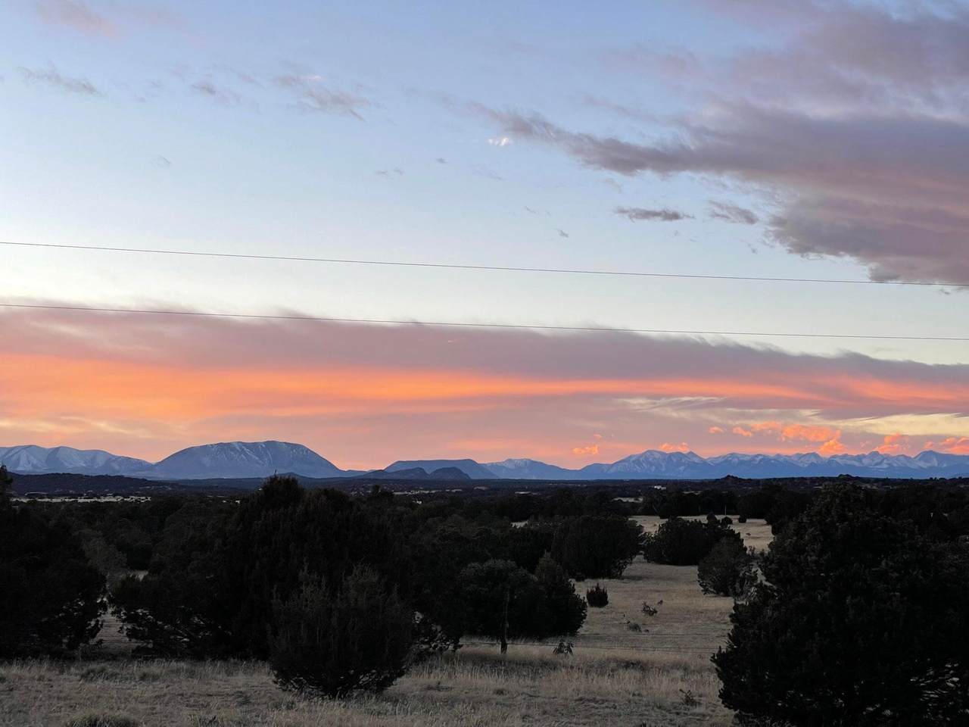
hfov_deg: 30.3
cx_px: 484
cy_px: 364
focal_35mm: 64
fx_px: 1792
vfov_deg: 22.9
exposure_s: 1/102
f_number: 2.2
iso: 20
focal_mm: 7.5
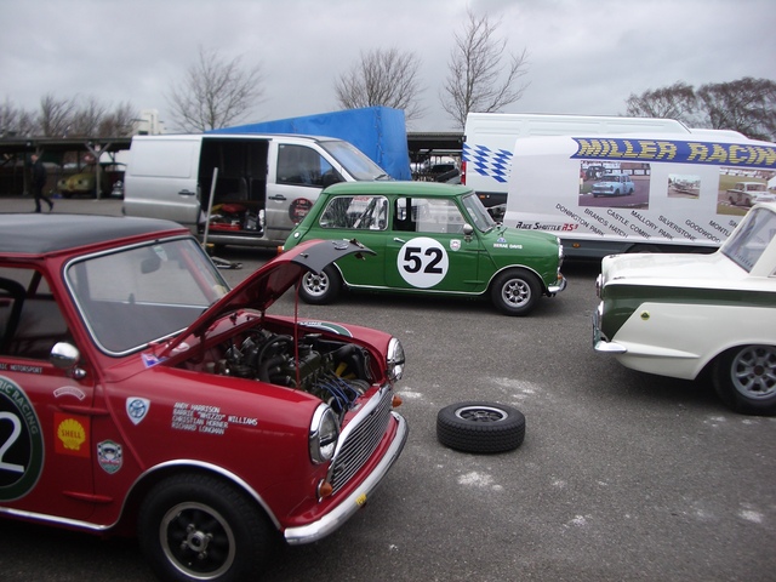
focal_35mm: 35
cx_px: 388
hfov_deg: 52.6
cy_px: 291
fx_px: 785
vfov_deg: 40.7
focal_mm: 5.8
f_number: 2.6
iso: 80
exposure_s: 1/320
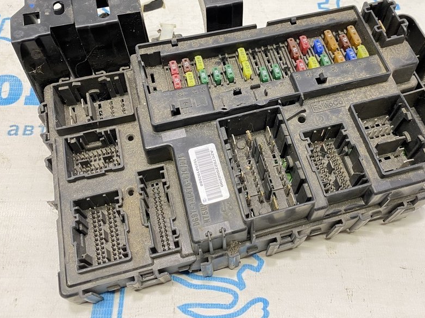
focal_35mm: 34
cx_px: 244
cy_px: 121
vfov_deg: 41.5
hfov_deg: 53.8
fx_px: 417
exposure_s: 1/50
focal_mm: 4.25
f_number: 1.8
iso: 64
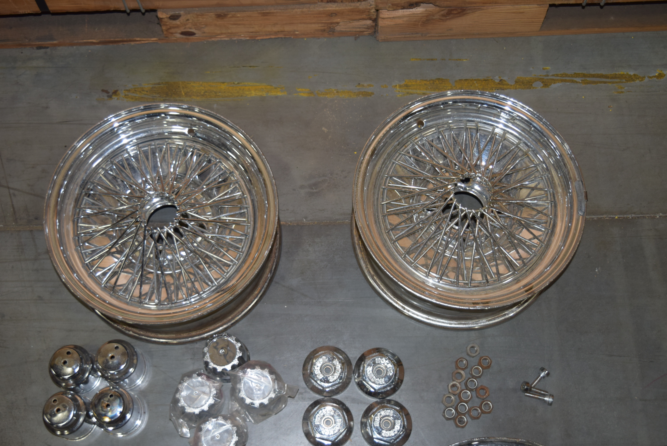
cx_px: 334
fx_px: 946
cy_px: 223
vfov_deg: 26.5
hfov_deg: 38.9
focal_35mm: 51
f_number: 4.5
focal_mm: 34
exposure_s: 1/50
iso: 400
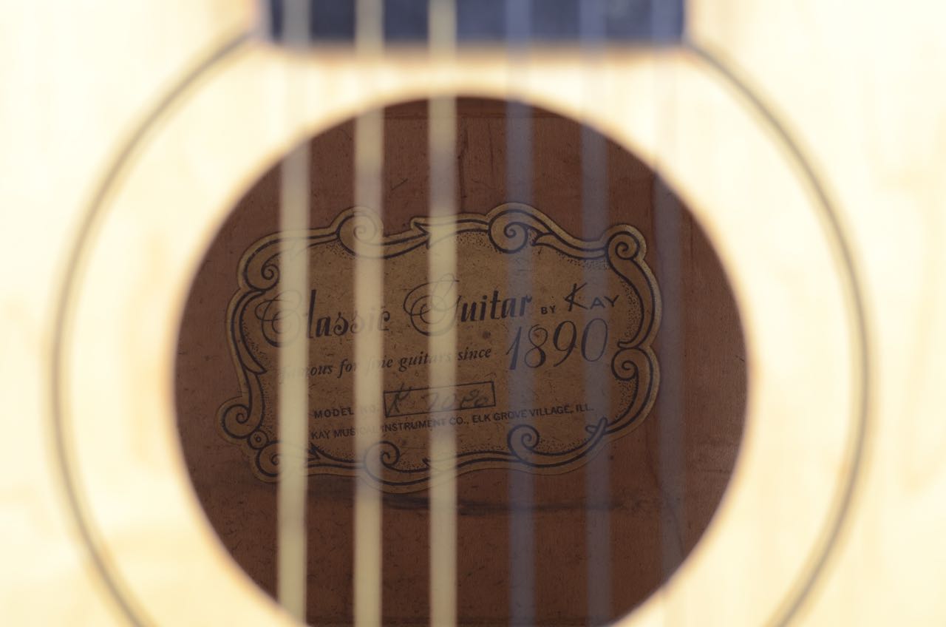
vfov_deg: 18.1
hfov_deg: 27.0
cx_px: 473
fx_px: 1967
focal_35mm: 75
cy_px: 314
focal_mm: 50
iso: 100
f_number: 2.8
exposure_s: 1/125
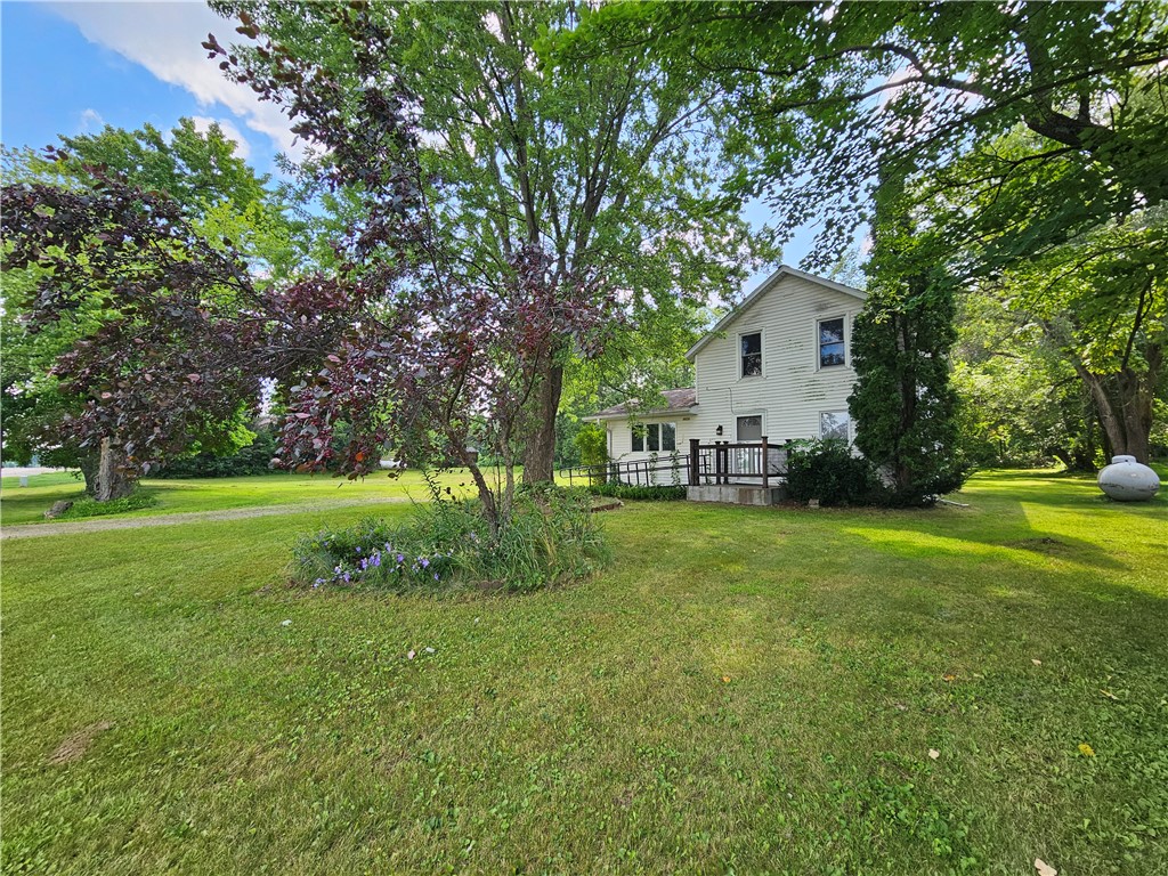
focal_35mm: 13
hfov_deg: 106.2
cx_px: 584
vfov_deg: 89.9
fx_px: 439
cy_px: 438
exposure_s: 1/548
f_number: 2.2
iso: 50
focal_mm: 2.2
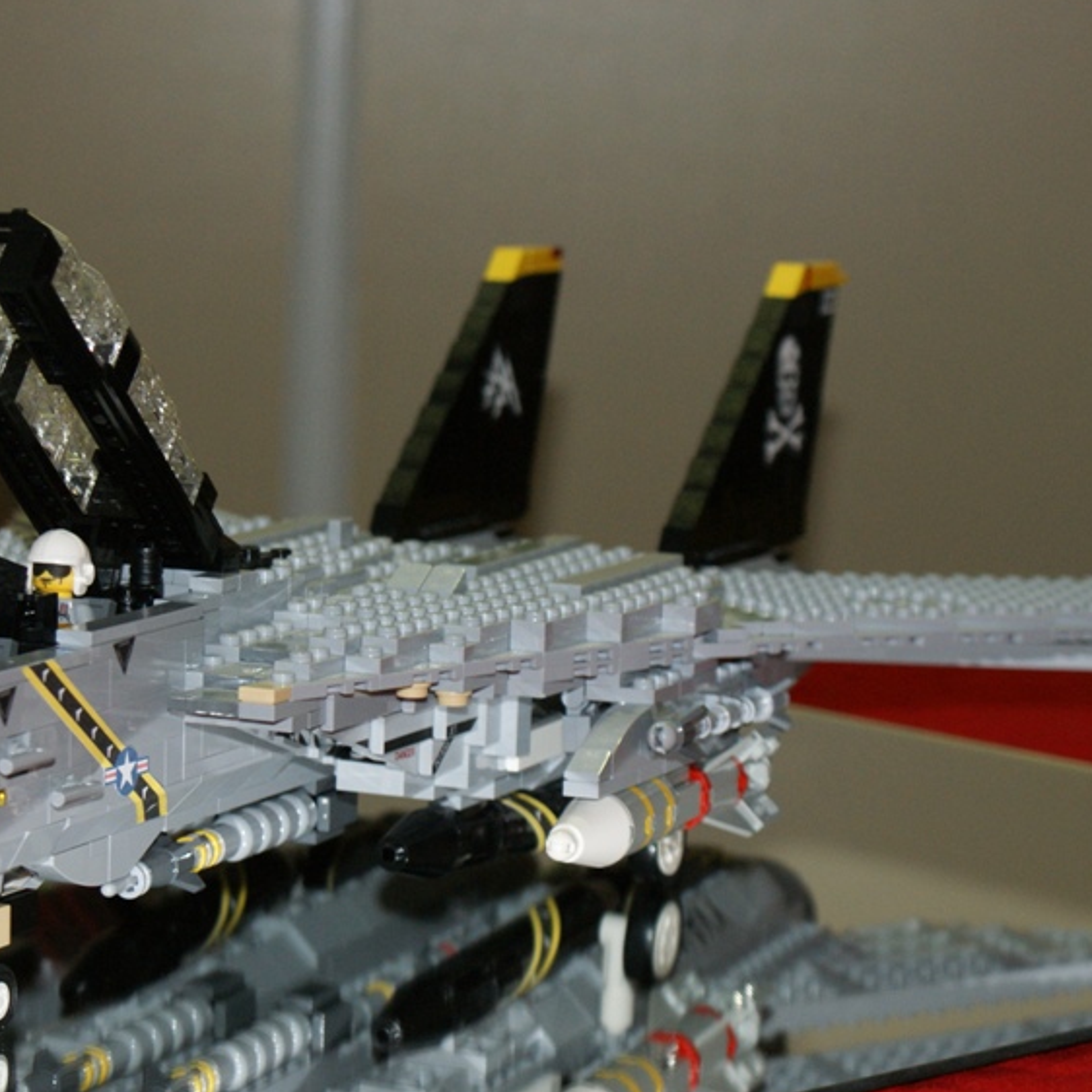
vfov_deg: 15.0
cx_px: 354
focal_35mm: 116
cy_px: 590
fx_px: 4140
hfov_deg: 15.0
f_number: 5.6
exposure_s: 1/80
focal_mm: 50
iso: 400
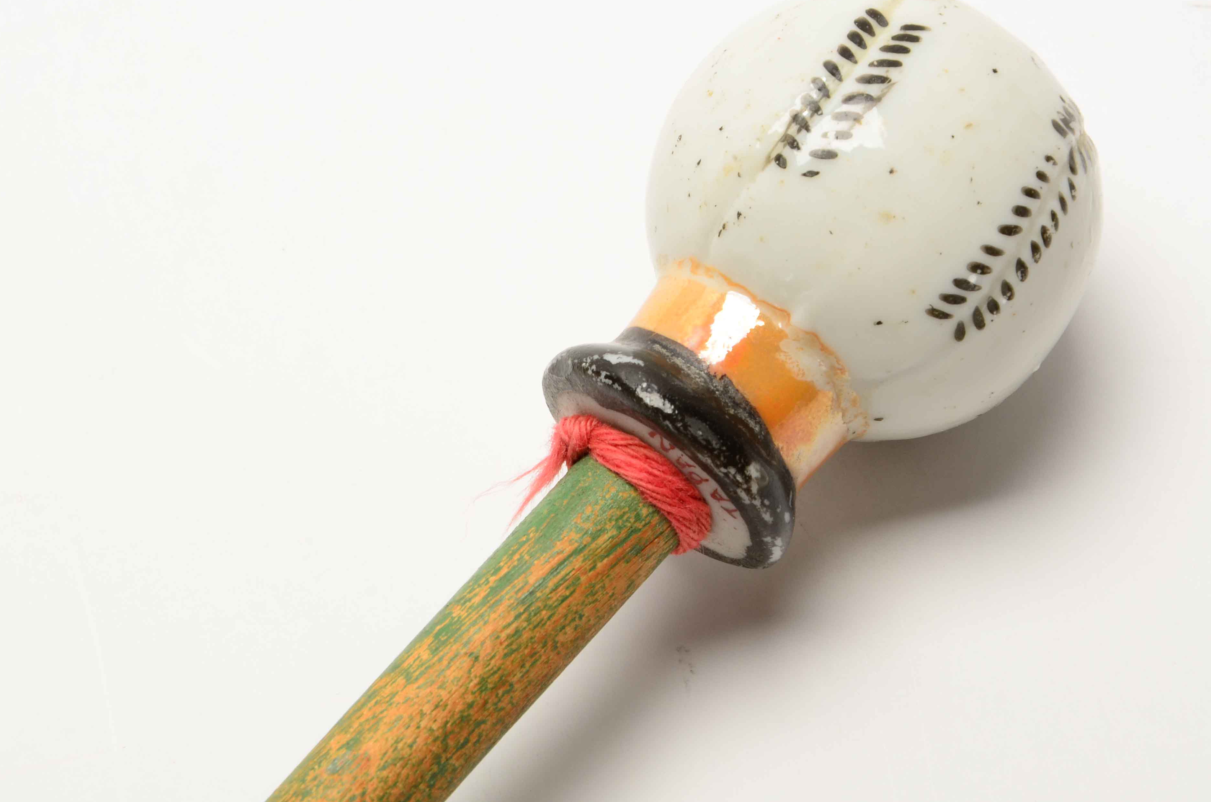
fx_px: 6937
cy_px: 429
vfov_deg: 6.6
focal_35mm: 207
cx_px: 517
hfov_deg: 10.0
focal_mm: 105
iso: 200
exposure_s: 1/160
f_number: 16
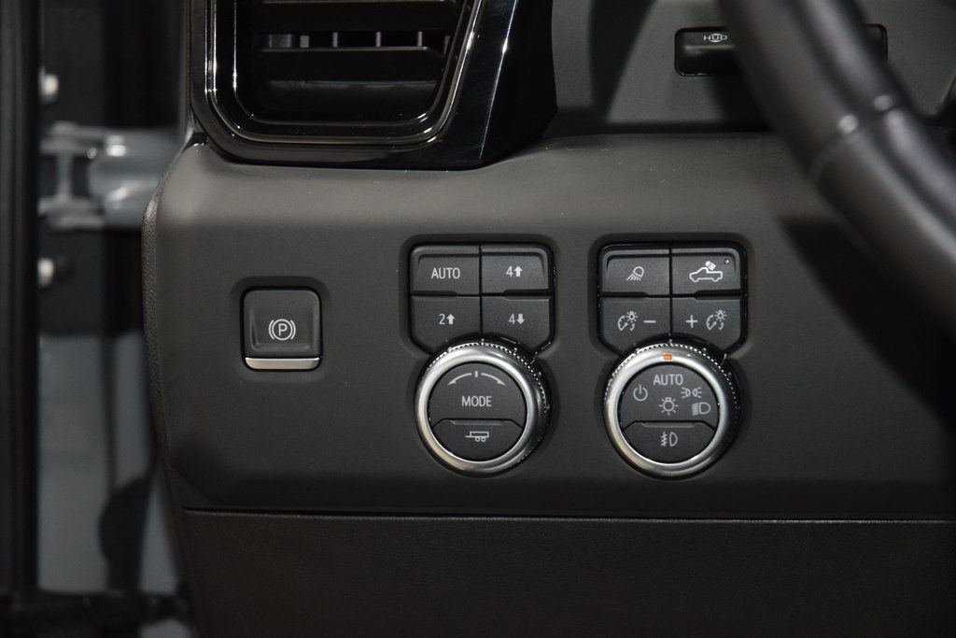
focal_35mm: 105
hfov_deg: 19.5
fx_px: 2789
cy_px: 319
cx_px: 478
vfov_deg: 13.0
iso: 2200
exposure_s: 1/50
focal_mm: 70
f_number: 4.5
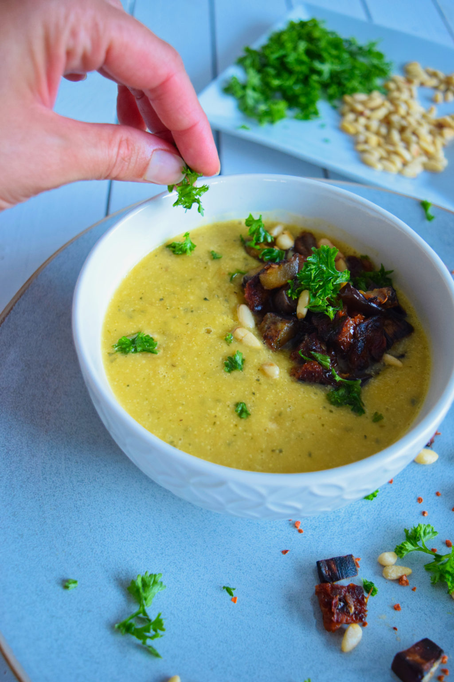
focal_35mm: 36
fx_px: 681
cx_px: 227
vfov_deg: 53.1
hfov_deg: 36.9
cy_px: 341
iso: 1600
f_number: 4
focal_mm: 24
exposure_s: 1/40
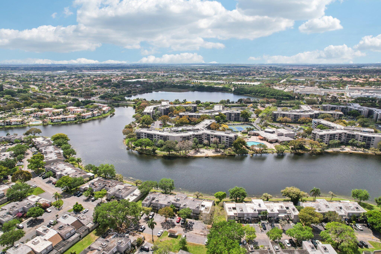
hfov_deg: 78.6
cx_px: 190
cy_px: 127
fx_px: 233
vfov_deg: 57.2
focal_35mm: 22
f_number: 2.8
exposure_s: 1/4000
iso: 150
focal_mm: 8.4
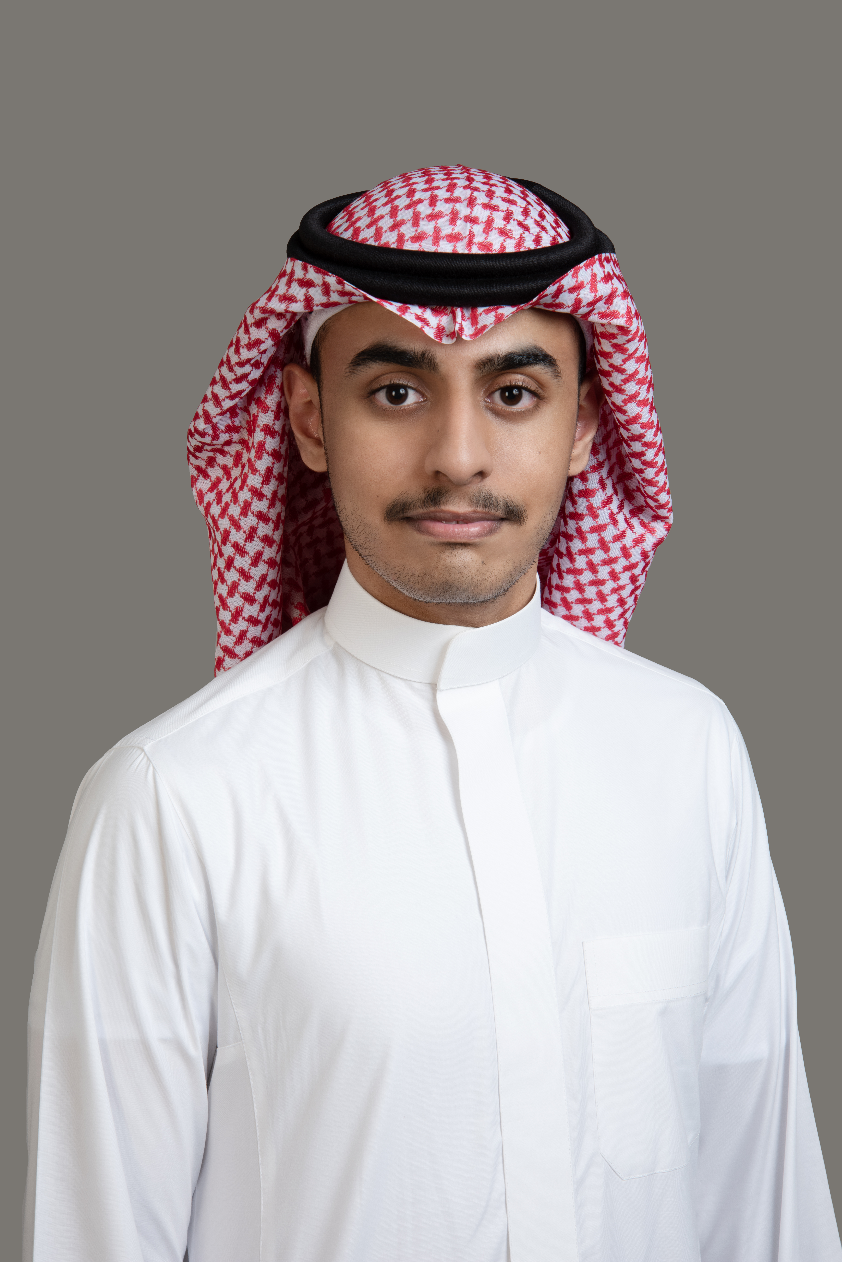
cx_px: 421
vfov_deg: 23.9
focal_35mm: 85
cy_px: 631
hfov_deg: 16.1
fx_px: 2980
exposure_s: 1/125
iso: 100
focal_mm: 85
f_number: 13
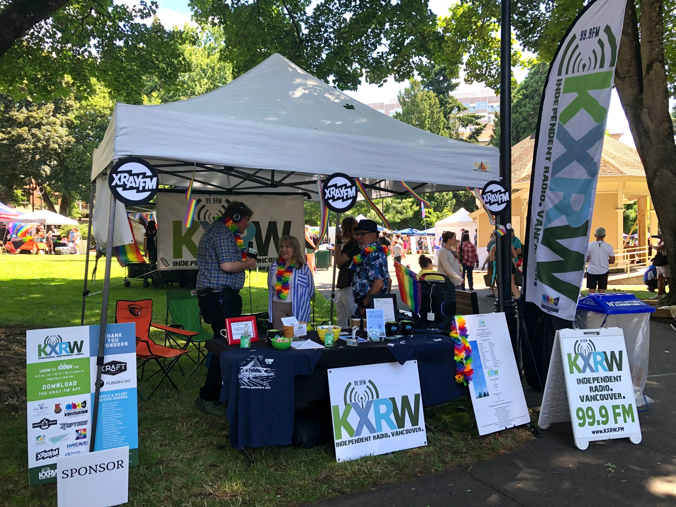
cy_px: 254
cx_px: 338
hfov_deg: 63.4
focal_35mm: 28
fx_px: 547
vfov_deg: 49.7
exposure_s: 1/129
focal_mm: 3.99
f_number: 1.8
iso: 20
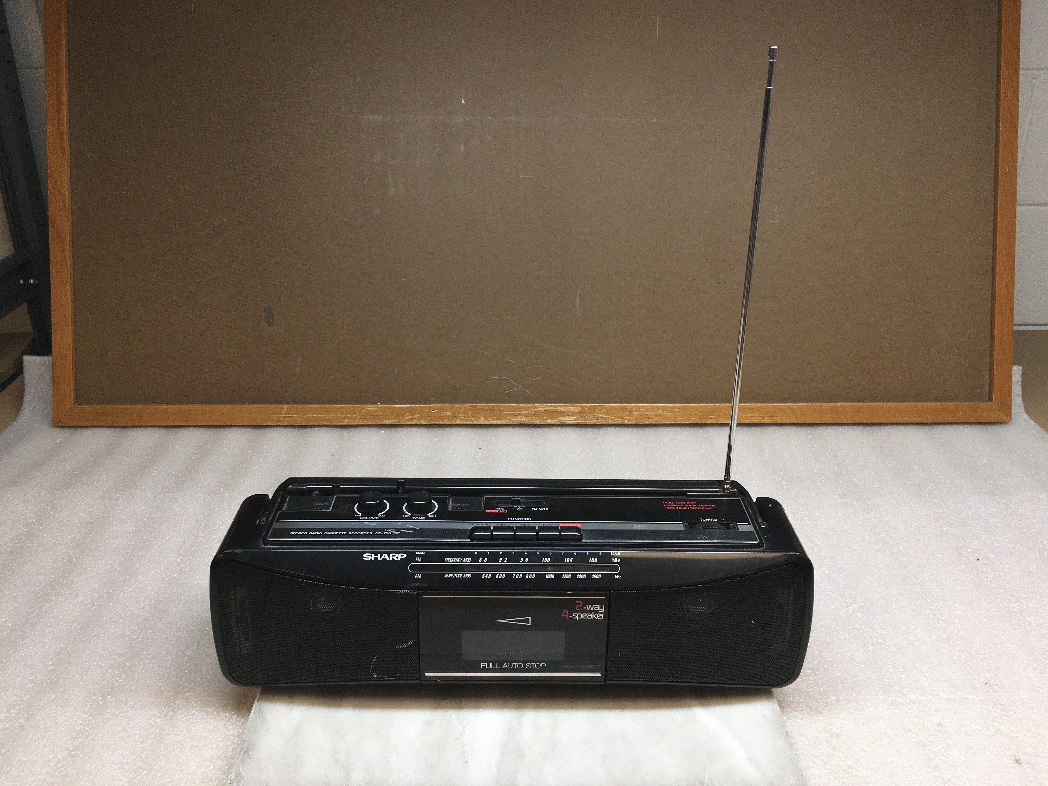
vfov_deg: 48.2
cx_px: 524
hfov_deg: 61.7
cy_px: 393
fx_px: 878
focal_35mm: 29
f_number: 2.2
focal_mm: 4.15
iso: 25
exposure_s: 1/120
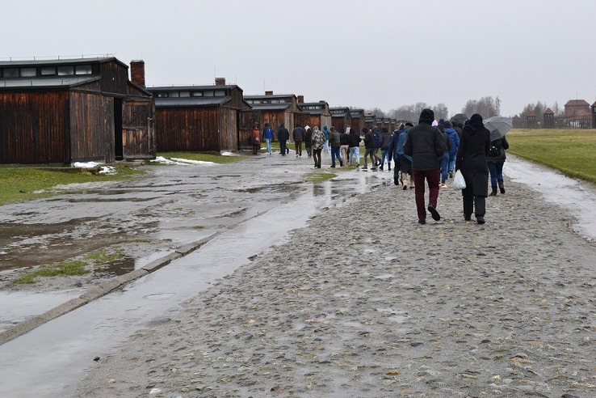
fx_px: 993
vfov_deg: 22.6
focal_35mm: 60
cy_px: 199
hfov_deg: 33.4
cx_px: 298
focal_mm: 40
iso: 400
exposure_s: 1/60
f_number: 8
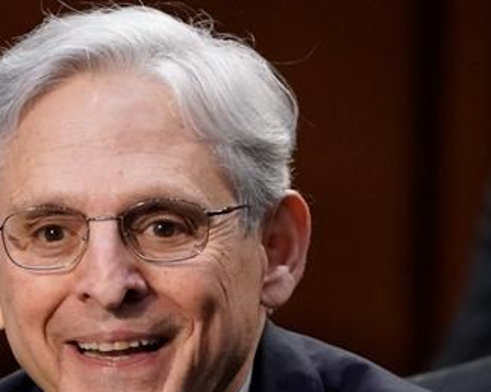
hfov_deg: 1.1
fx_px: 24624
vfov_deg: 0.9
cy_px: 326
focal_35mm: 1695
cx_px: 92
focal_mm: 600
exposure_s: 1/250
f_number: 6.3
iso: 8000
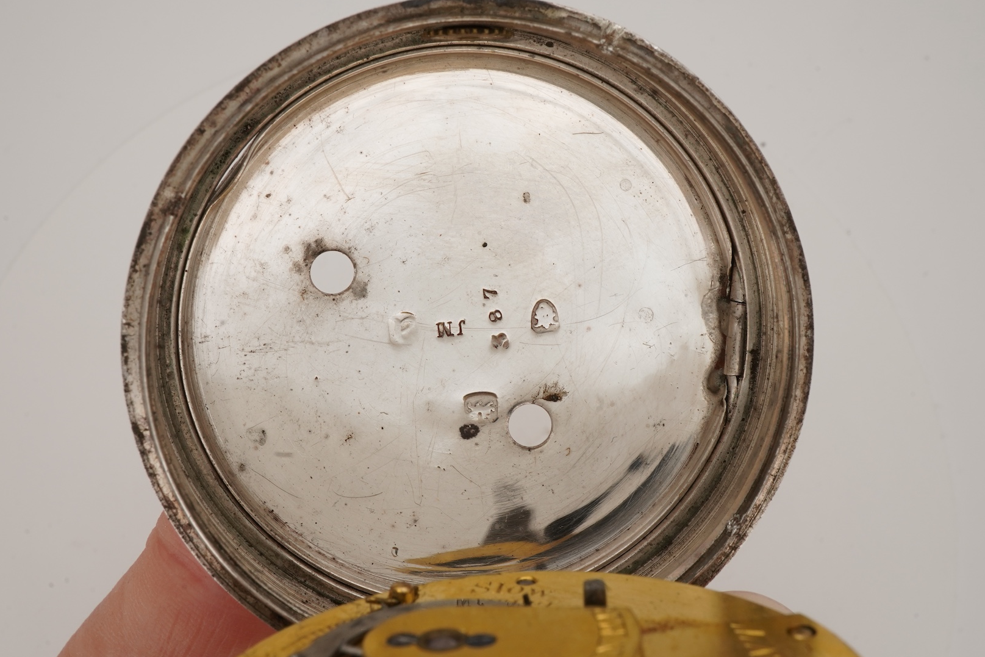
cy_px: 321
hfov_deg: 41.9
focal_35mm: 47
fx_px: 1286
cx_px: 497
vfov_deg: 28.7
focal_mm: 30
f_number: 22
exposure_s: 1/125
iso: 320
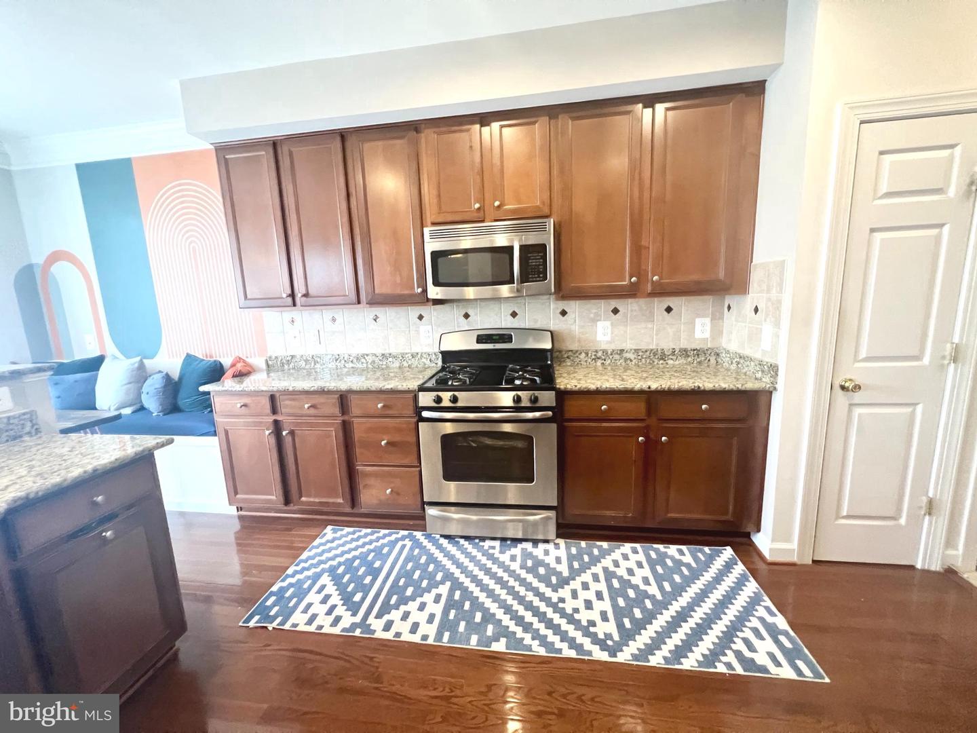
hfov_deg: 106.2
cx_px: 488
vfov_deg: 89.9
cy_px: 366
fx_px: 367
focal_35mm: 13
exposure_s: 1/60
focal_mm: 1.57
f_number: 1.8
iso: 800
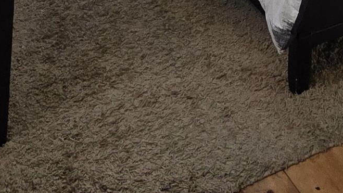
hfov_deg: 30.9
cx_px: 284
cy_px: -302
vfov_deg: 12.8
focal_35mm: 66
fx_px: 600
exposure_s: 1/240
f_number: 1.9
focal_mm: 2.2
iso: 400
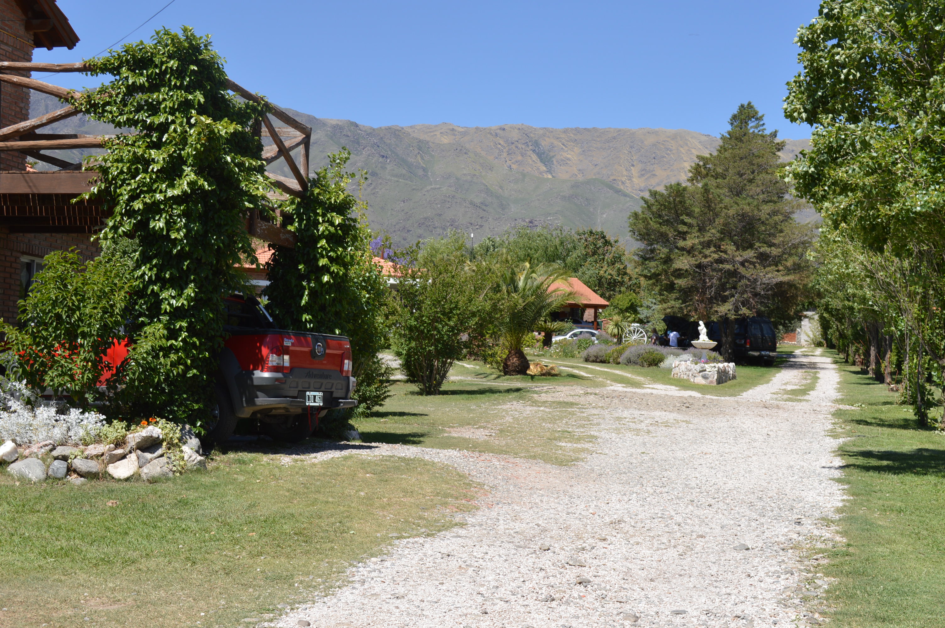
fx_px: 1259
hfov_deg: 41.1
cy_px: 314
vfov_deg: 28.0
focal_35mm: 48
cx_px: 472
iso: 100
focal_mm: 32
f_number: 7.1
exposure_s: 1/200
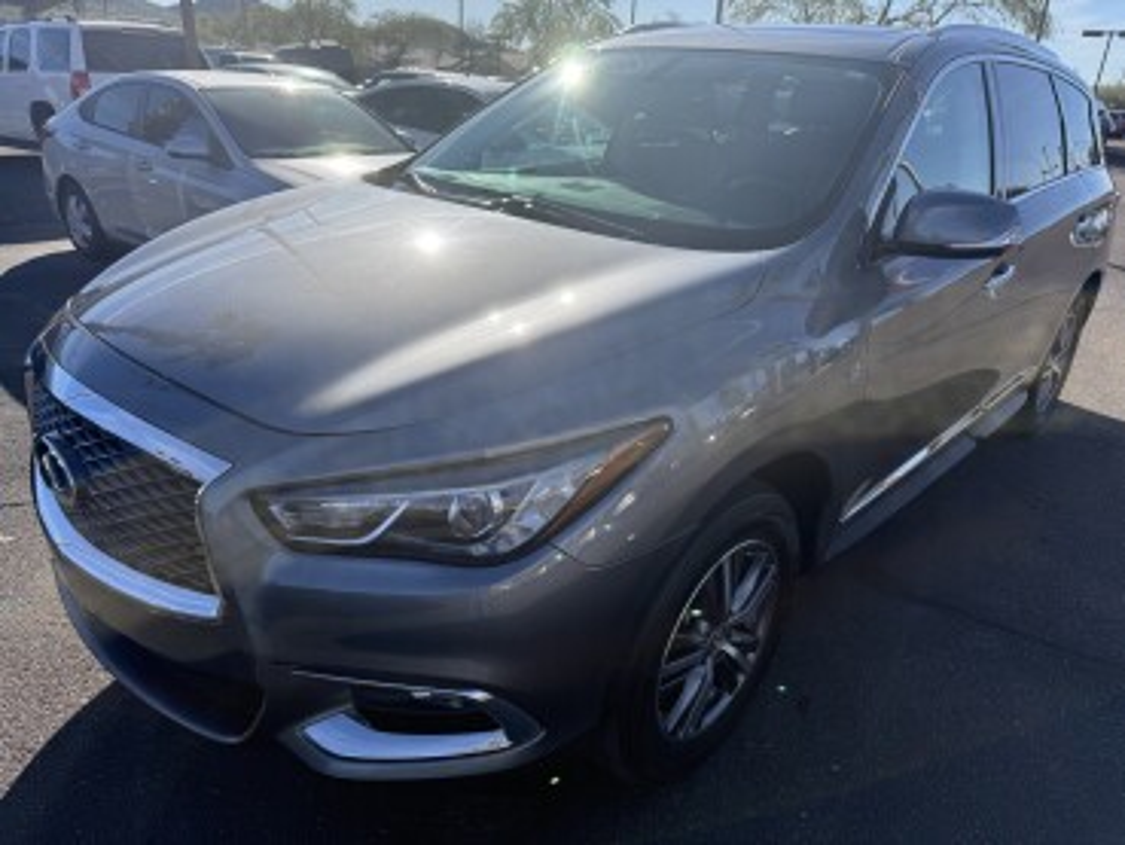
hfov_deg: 71.6
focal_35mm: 24
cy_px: 422
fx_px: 780
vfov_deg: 56.8
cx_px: 562
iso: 100
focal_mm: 6.76
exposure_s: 1/4673
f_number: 1.78
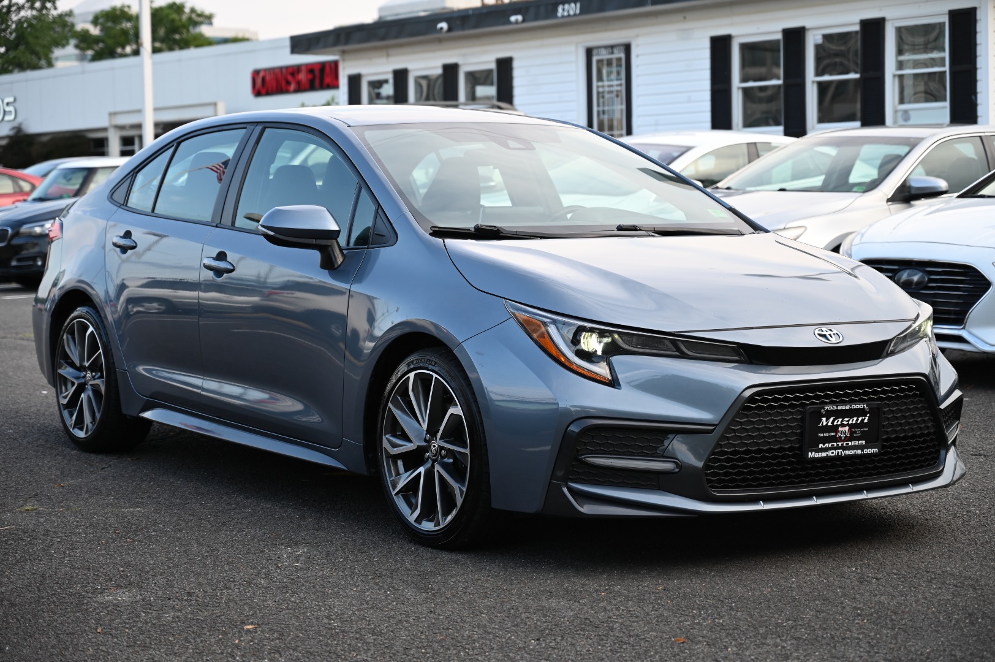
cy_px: 331
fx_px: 1933
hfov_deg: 28.9
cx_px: 498
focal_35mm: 70
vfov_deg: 19.4
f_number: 4
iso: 250
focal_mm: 70
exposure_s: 1/250
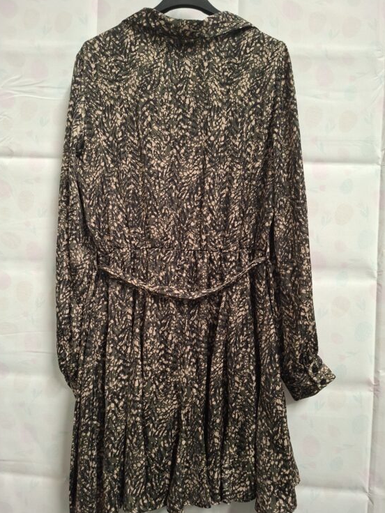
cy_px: 263
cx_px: 190
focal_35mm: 25
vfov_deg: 69.4
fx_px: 371
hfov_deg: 54.9
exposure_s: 1/30
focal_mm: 5.54
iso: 320
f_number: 1.8
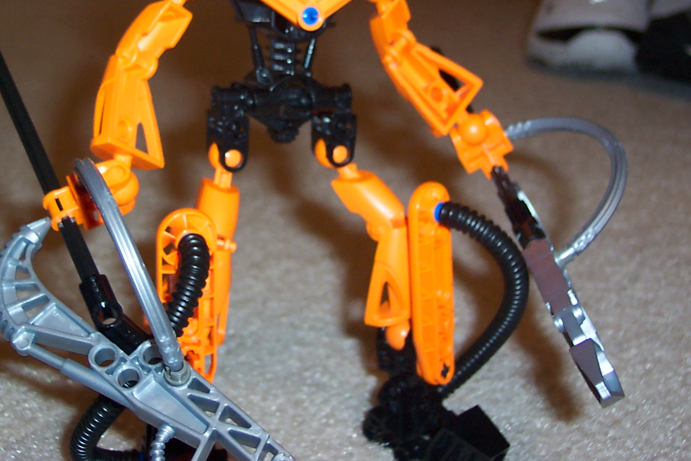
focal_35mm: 63
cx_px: 290
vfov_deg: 21.3
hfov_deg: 31.8
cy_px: 85
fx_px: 1209
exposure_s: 1/30
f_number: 2.8
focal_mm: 8
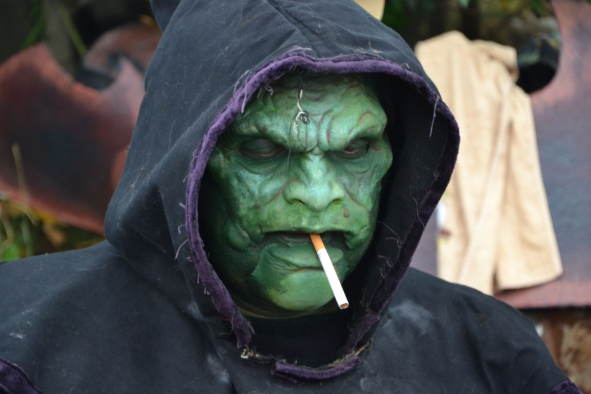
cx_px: 296
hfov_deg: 13.0
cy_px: 197
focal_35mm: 158
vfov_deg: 8.7
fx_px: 2585
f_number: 5.6
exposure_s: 1/60
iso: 560
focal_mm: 105
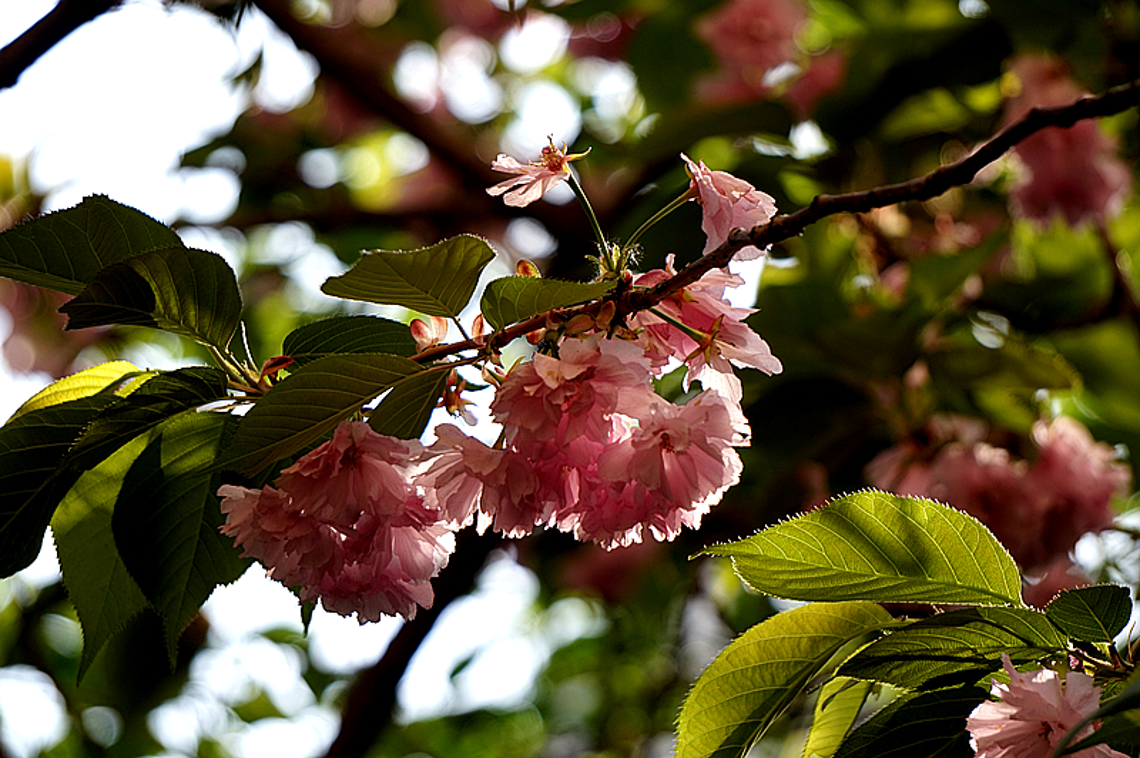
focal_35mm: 204
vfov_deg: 6.7
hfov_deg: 10.1
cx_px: 570
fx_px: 6455
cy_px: 379
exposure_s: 1/250
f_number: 5.6
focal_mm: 136
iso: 125
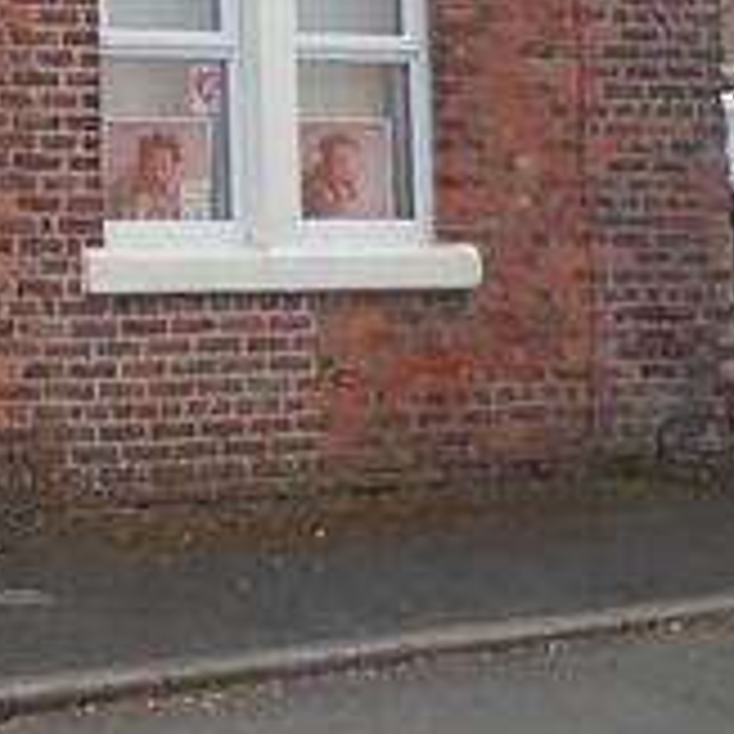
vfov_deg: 17.5
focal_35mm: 95
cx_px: -761
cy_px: -119
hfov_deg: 14.8
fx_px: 2279
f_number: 2
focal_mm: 4.5
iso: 100
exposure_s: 1/800
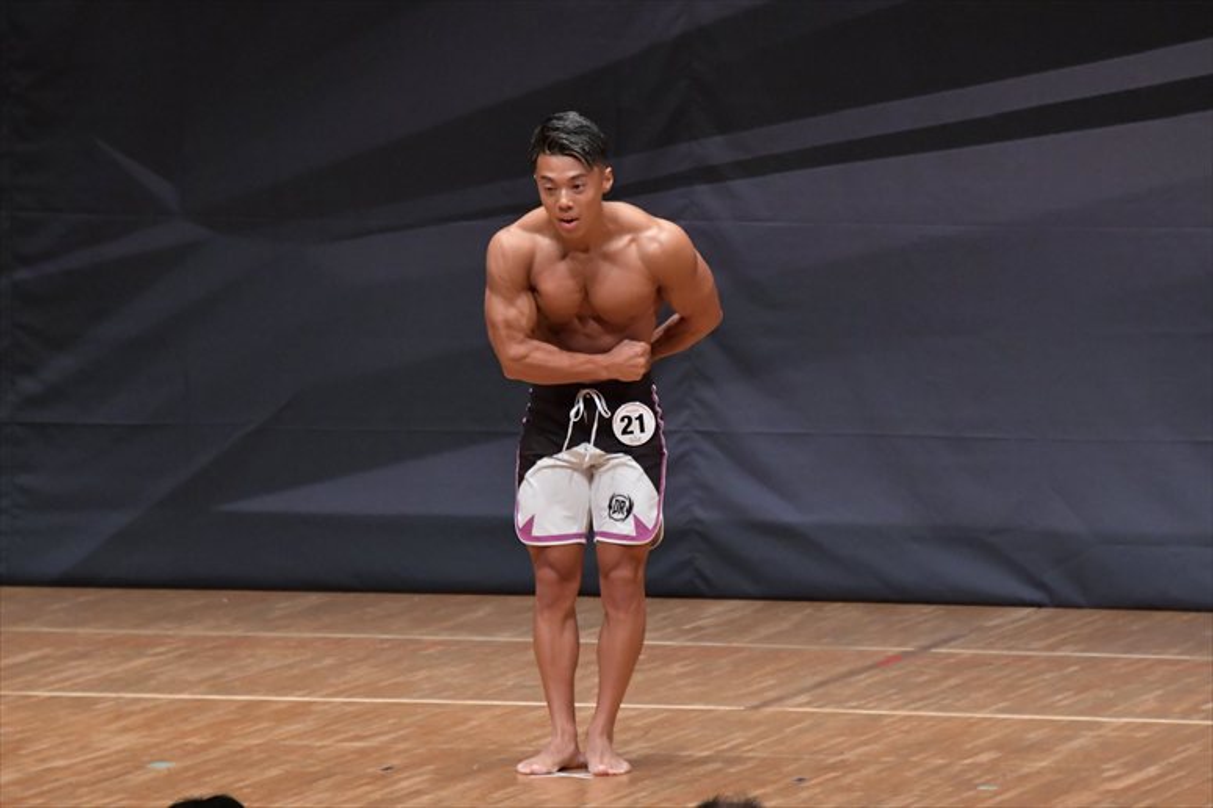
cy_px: 404
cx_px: 606
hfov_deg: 6.9
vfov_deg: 4.6
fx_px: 10104
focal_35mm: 300
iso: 6400
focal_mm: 200
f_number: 5.6
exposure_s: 1/400
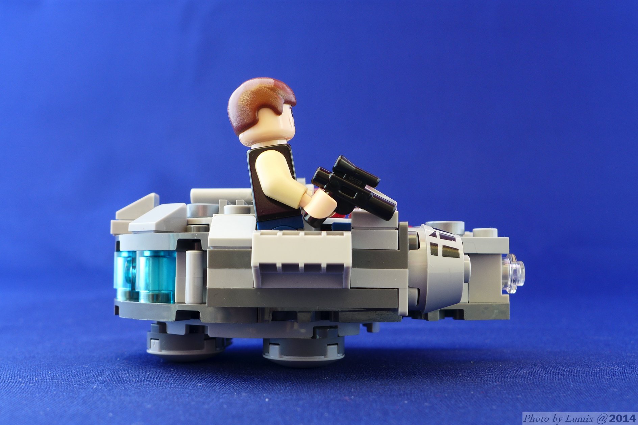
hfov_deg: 39.6
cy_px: 212
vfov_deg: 27.0
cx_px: 319
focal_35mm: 50
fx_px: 886
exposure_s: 1/2
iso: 80
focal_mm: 9.8
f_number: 4.5
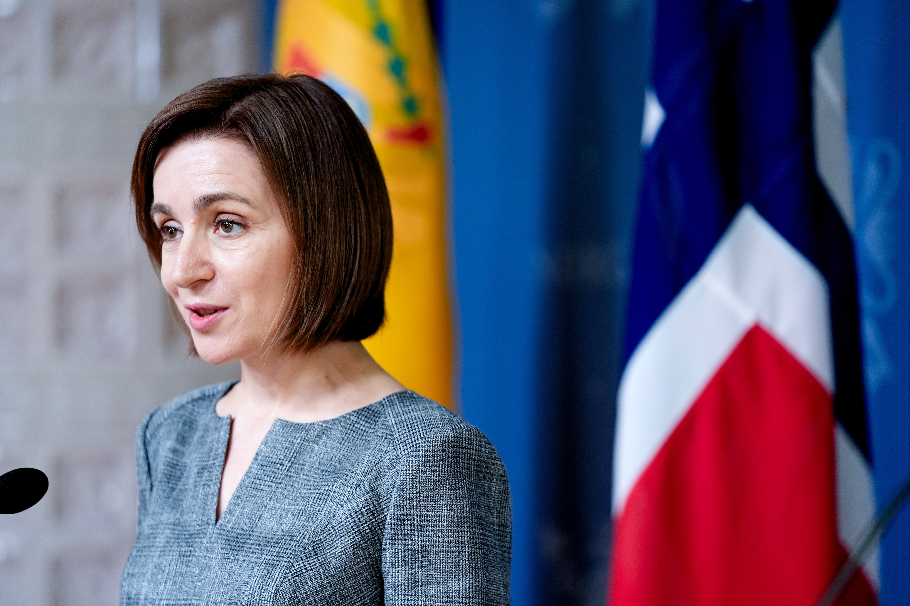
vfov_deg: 6.9
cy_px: 303
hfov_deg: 10.3
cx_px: 455
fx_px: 5055
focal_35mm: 200
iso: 1250
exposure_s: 1/200
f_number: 3.2
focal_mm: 200
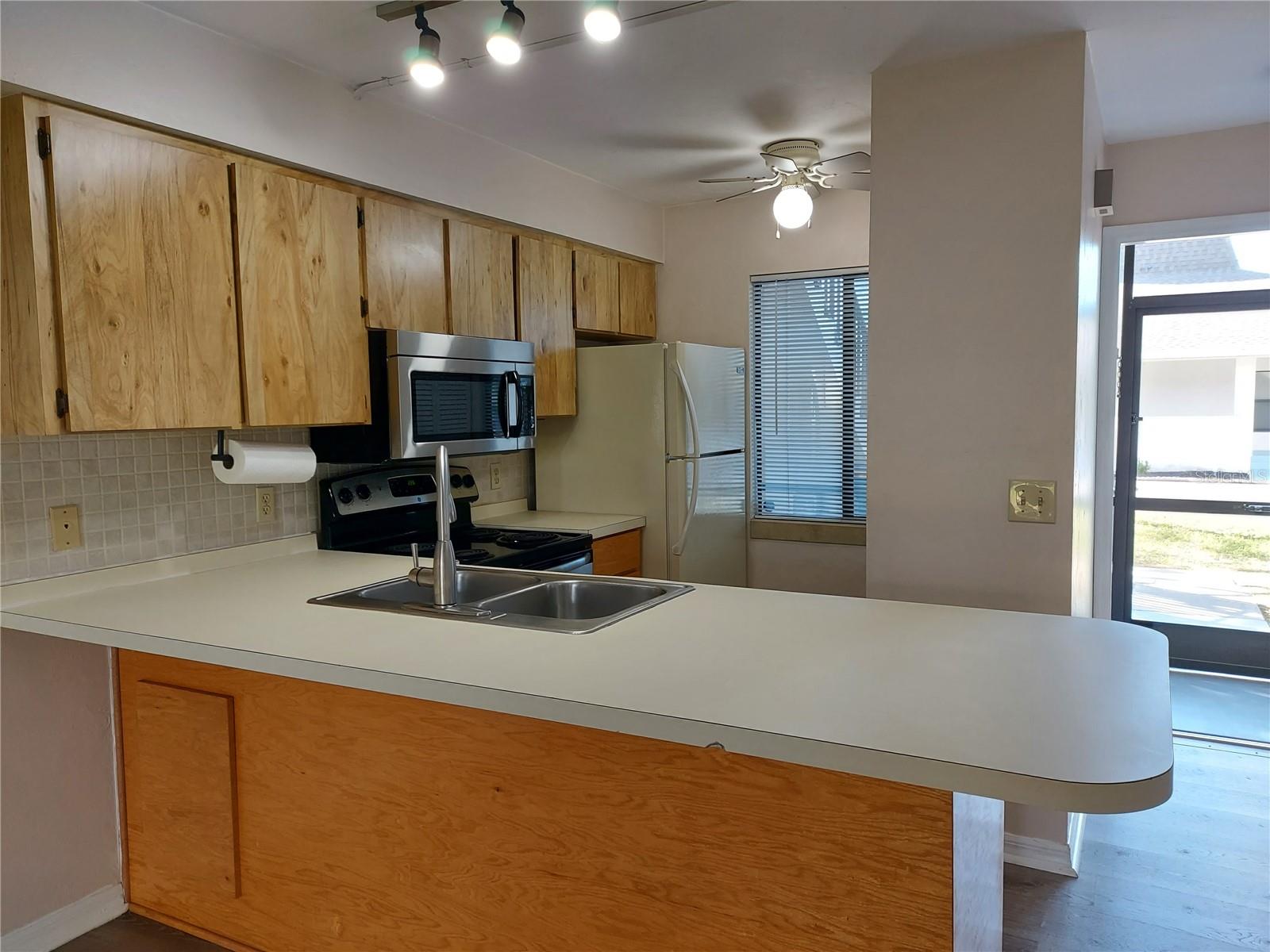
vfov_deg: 54.9
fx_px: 917
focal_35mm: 25
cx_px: 635
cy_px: 476
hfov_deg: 69.4
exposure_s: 1/60
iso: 200
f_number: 2
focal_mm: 4.6
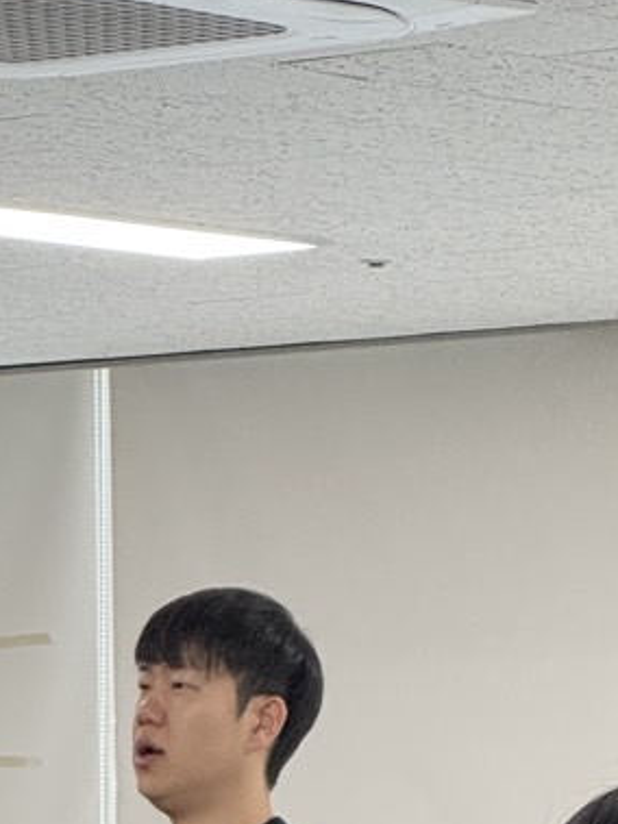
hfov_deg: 5.7
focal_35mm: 260
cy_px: 1222
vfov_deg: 7.5
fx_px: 6193
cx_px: 500
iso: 400
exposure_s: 1/60
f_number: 2.8
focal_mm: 9
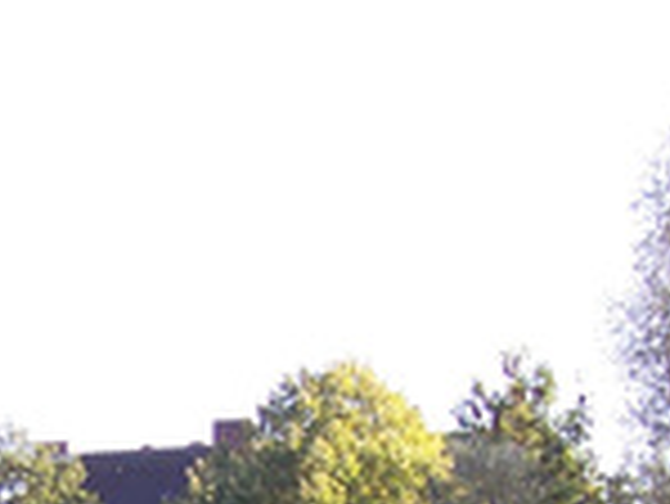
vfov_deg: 11.6
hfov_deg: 15.9
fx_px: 2344
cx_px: -16
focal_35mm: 121
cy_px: 832
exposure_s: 1/250
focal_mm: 5.6
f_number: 2.7
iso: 80
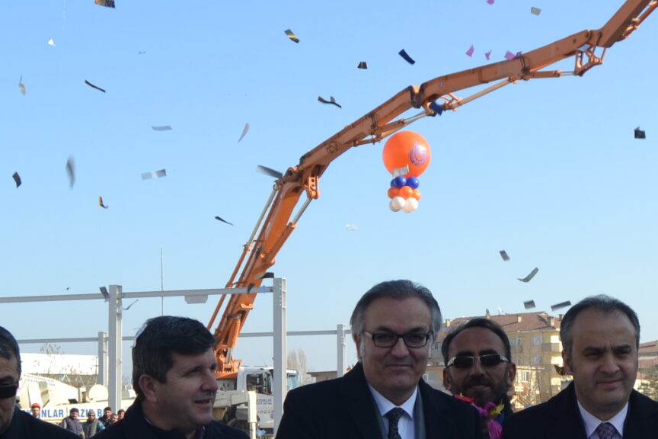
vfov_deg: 16.9
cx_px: 506
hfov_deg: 25.0
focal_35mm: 80
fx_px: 1462
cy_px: 352
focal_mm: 18
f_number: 7.1
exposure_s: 1/200
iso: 100
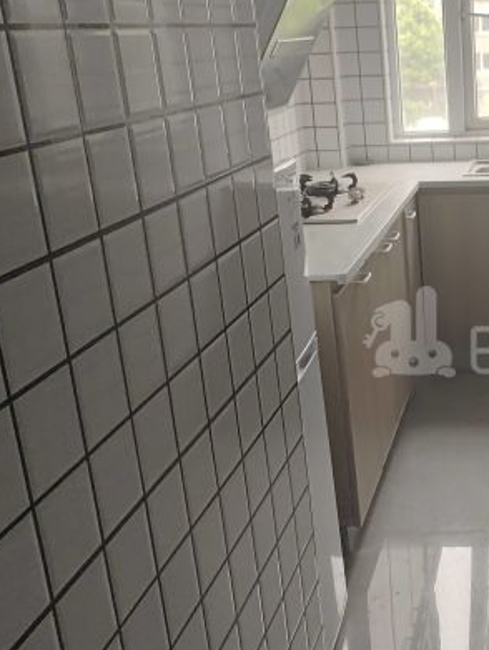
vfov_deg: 40.4
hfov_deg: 28.9
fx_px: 884
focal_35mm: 47
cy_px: 332
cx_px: 496
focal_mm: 5.56
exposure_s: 1/100
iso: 490
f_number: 1.88
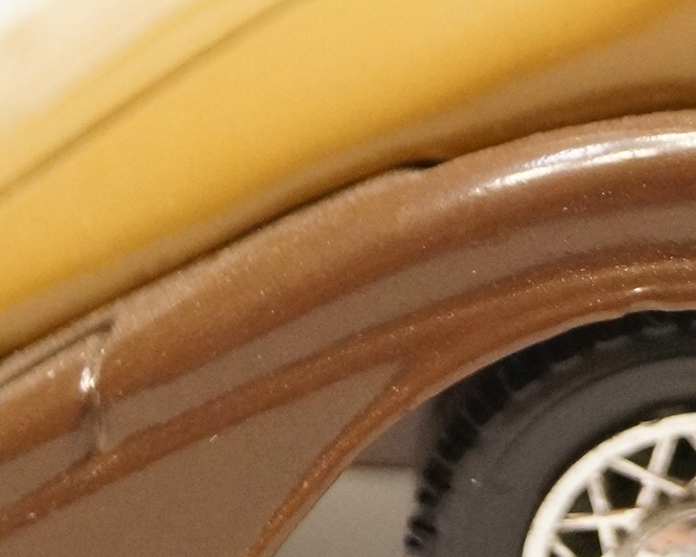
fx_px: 5368
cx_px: 1017
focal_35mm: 261
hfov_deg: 7.3
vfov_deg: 5.9
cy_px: -197
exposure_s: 1/100
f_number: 5.6
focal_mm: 55
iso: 3200
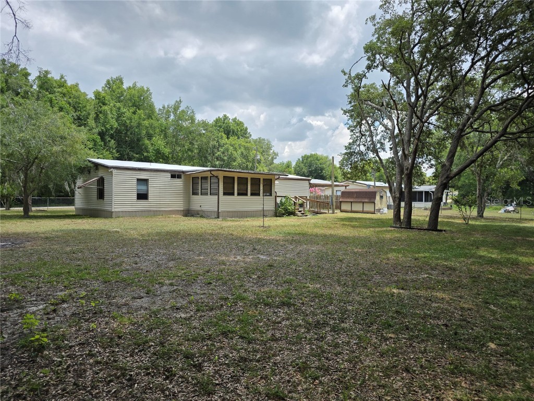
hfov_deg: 73.9
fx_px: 355
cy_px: 200
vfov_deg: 58.9
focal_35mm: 23
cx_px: 267
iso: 12
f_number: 1.7
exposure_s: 1/545
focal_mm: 6.3
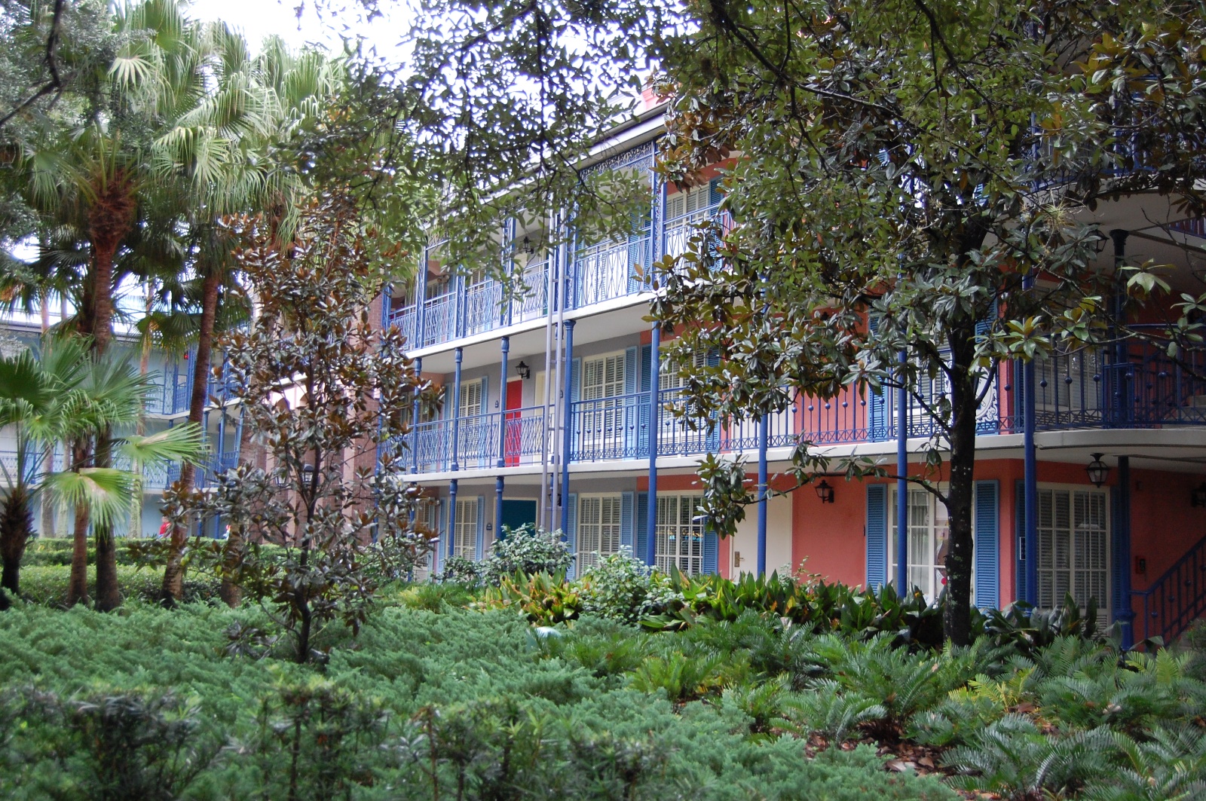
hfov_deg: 49.6
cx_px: 603
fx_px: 1305
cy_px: 400
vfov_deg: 34.1
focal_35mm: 39
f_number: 4
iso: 800
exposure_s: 1/200
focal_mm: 26
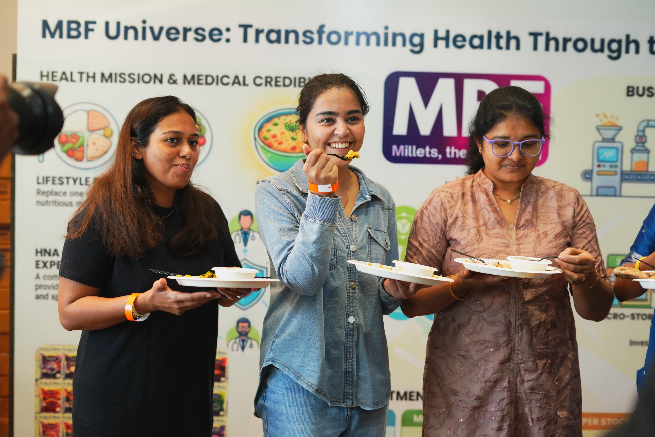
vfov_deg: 27.0
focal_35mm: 50
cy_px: 218
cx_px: 328
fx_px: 910
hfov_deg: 39.6
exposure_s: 1/100
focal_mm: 50
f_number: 3.2
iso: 640
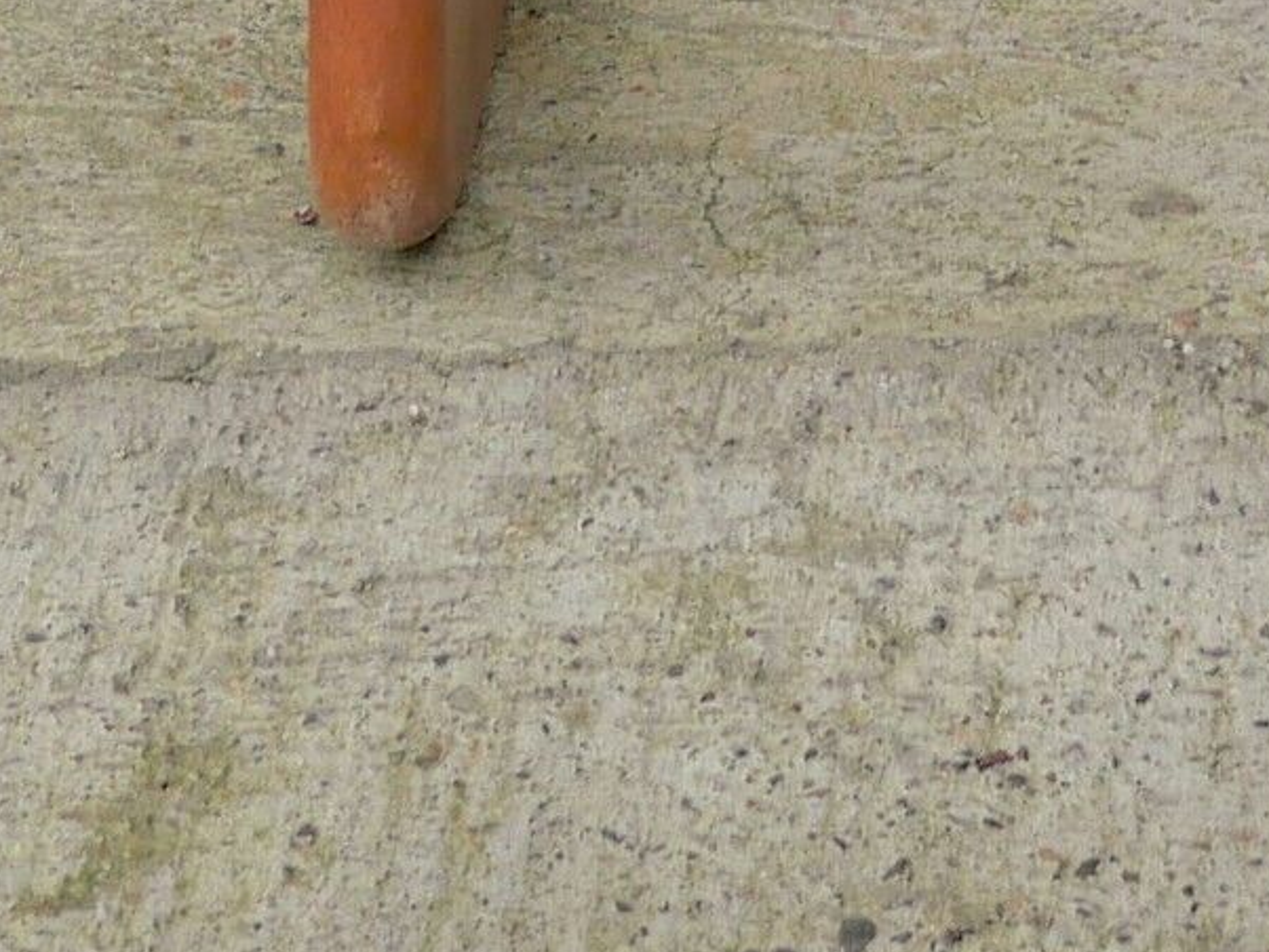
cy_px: -2477
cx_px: 1619
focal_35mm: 305
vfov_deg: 4.6
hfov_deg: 6.4
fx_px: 11186
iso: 200
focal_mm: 20
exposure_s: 1/400
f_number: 3.2
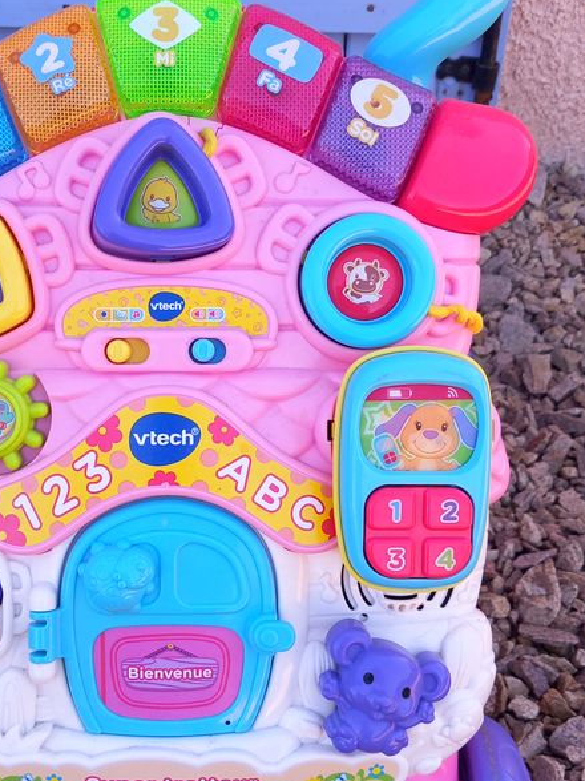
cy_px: 423
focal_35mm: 46
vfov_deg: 41.2
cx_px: 223
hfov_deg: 31.4
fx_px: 1037
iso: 40
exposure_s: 1/100
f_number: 1.8
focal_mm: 4
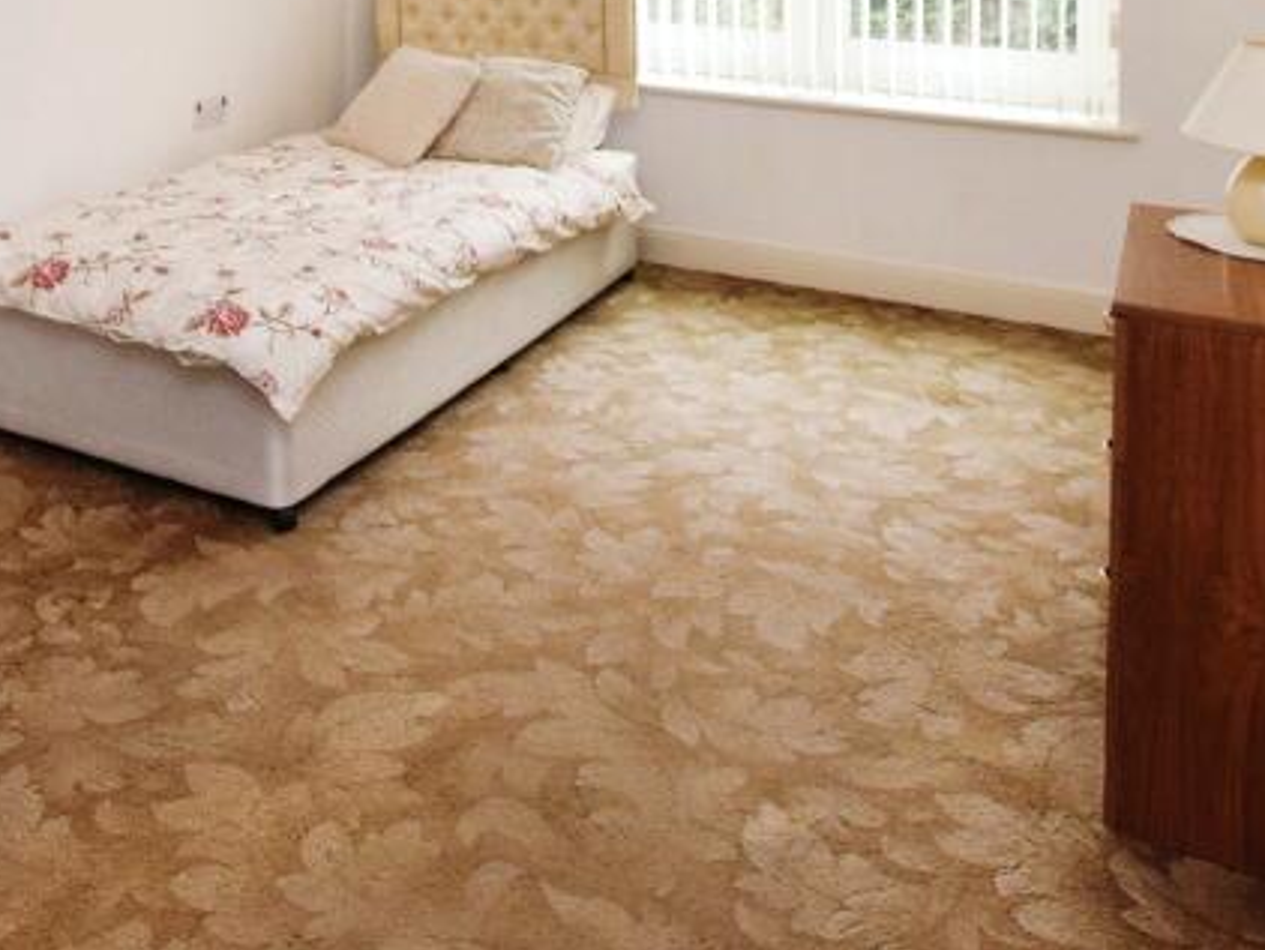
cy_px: -31
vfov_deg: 36.1
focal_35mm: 35
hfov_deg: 51.5
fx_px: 1280
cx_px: 408
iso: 800
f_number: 5
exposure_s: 1/100
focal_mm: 10
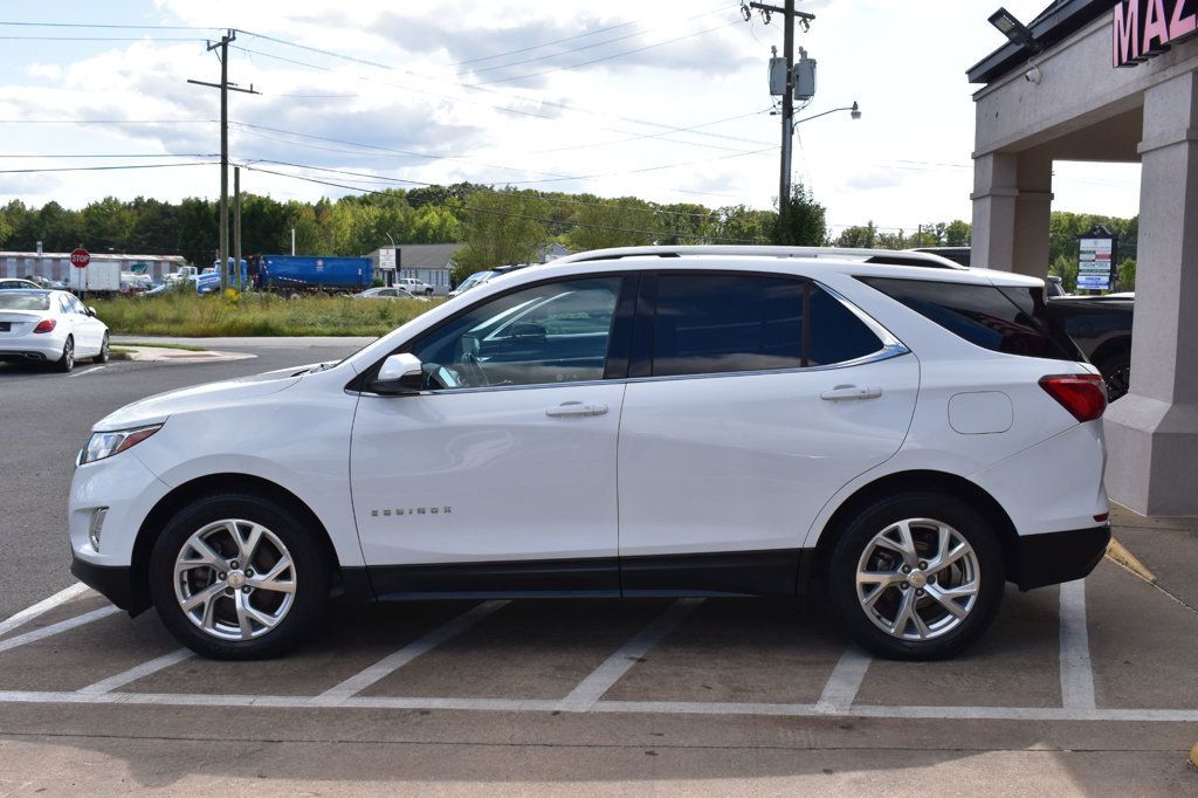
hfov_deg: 51.3
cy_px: 399
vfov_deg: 35.5
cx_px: 599
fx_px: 1247
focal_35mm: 38
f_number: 11
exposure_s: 1/400
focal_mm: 25
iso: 400
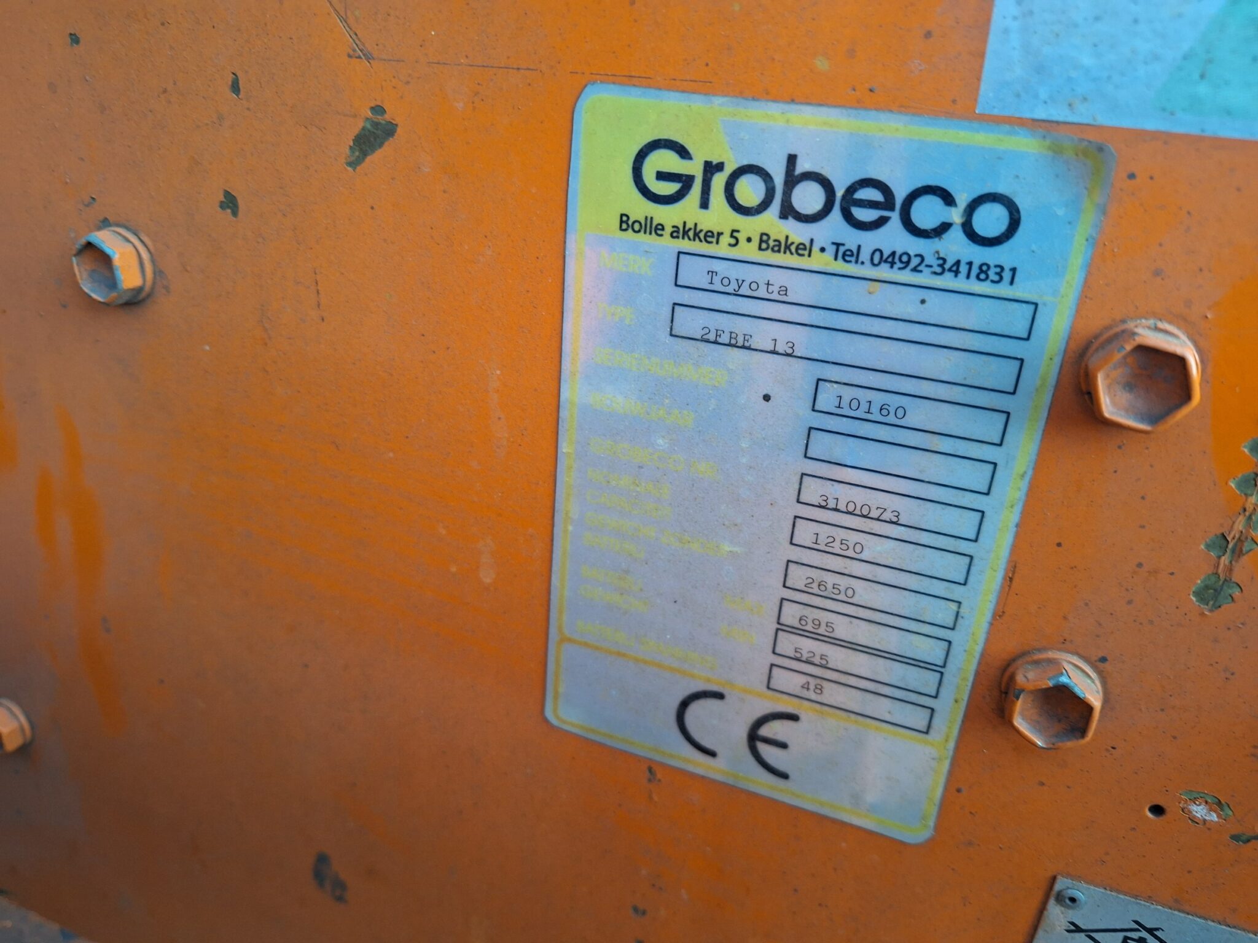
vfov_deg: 58.9
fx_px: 836
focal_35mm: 23
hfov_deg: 73.9
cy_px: 472
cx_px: 629
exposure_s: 1/25
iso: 320
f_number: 1.8
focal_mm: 5.54
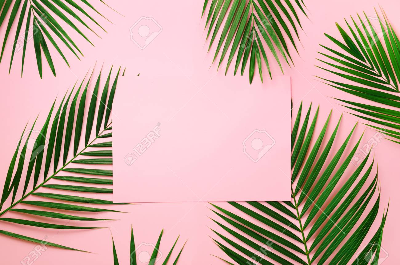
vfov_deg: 28.0
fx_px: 532
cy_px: 132
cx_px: 200
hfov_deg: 41.2
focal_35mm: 48
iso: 100
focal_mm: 32
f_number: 7.1
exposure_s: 1/50
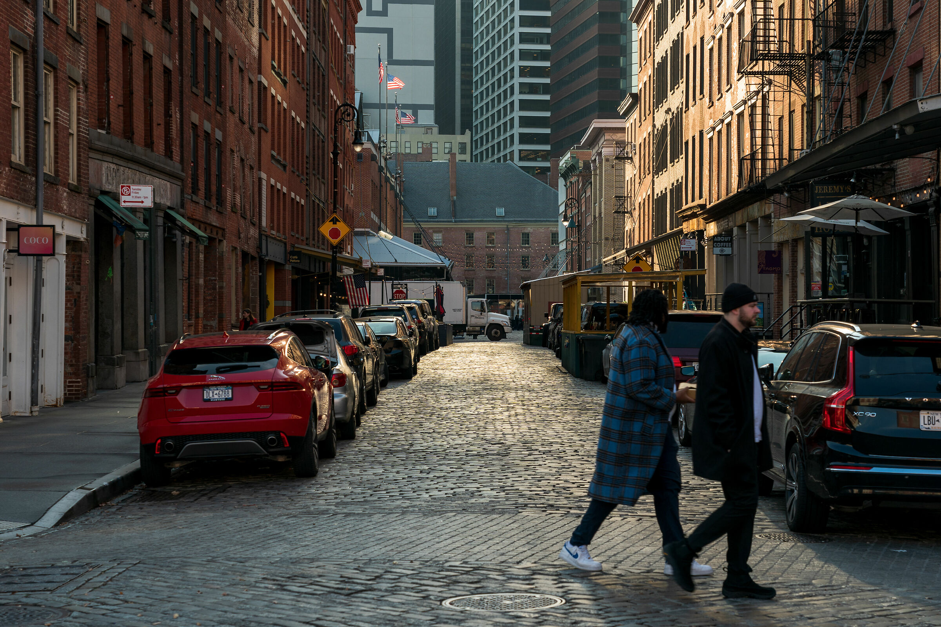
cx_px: 470
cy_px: 314
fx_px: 1803
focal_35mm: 69
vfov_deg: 19.7
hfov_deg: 29.2
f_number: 7.1
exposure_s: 1/160
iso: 100
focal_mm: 69
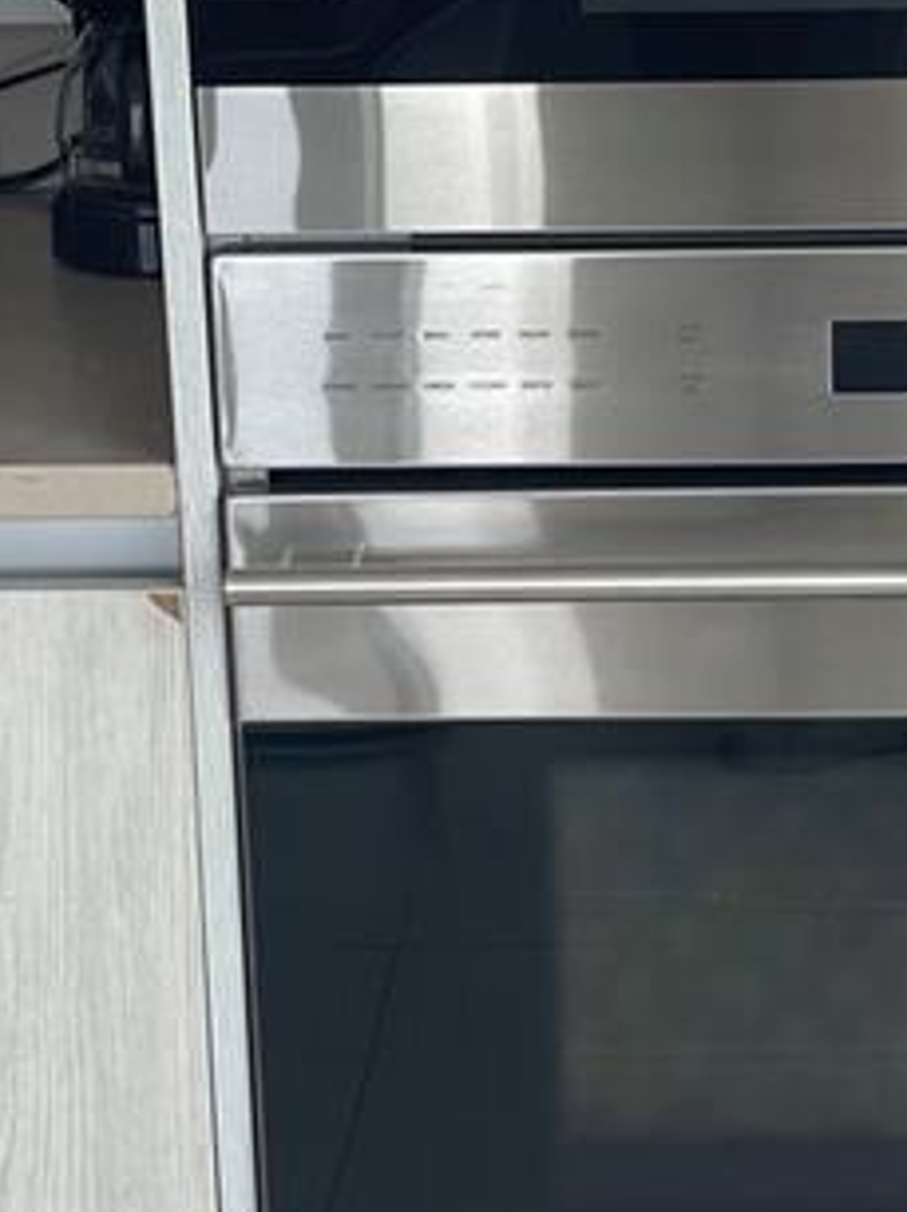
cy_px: 448
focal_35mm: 102
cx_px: 689
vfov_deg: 19.2
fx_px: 3568
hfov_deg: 14.4
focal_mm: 5.1
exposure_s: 1/121
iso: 50
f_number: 1.6
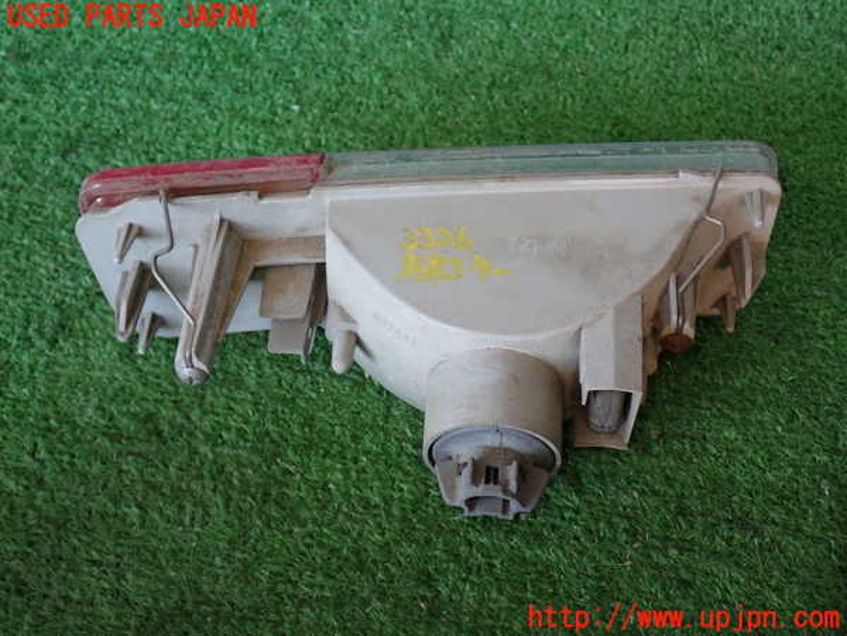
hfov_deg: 42.9
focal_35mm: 44
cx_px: 424
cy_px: 318
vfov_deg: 32.9
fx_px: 1077
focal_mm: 7.84
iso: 200
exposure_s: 1/50
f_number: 2.9
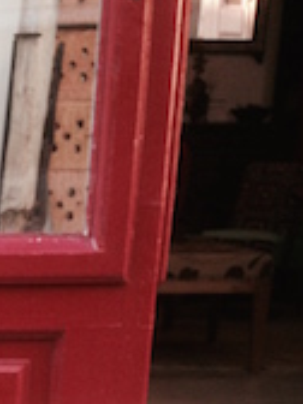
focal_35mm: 118
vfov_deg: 15.1
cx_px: -224
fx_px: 1377
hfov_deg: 11.7
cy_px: 649
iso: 64
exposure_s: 1/60
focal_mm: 4.12
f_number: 2.4
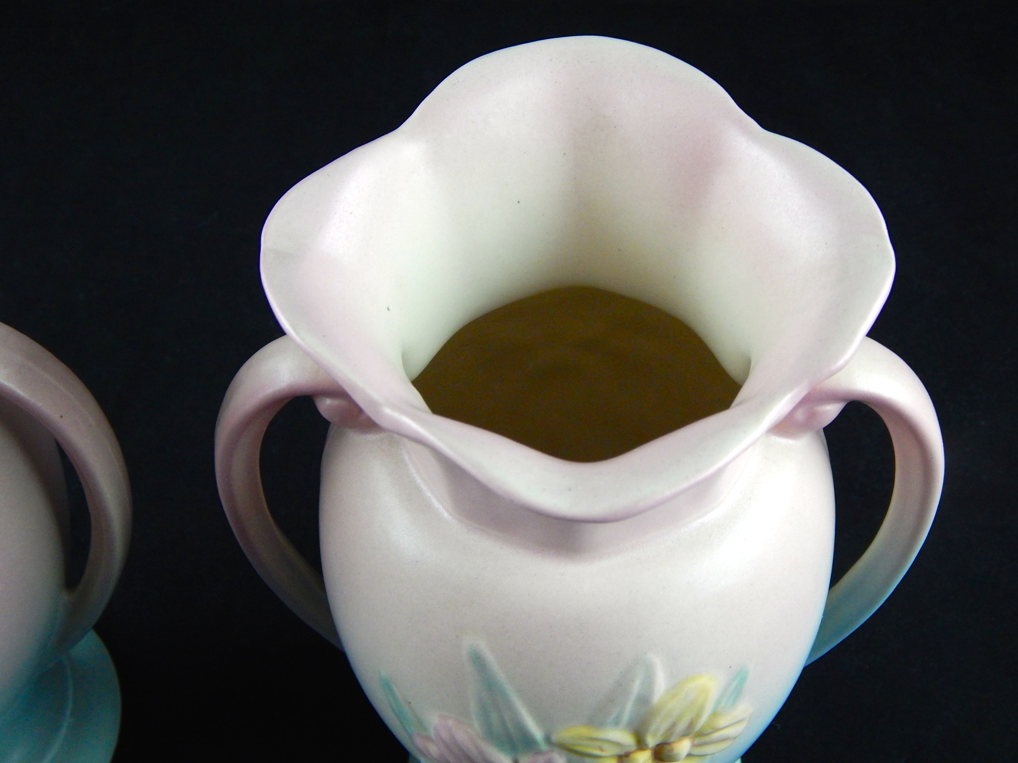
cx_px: 509
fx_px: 1617
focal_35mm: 55
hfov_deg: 34.9
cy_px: 382
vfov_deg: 26.6
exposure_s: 1/50
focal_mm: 9.7
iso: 400
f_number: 3.8
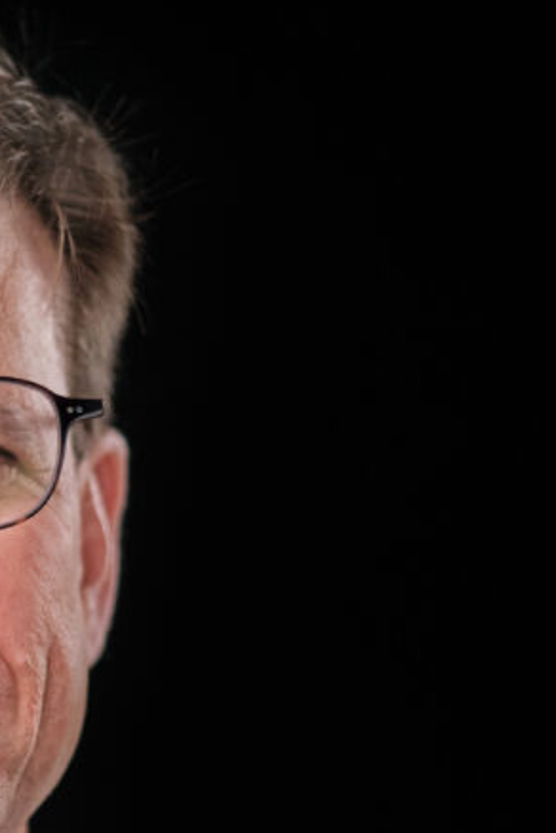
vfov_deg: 5.8
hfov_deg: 3.9
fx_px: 8224
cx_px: -97
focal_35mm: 355
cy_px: 936
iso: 640
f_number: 2
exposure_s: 1/640
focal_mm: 90
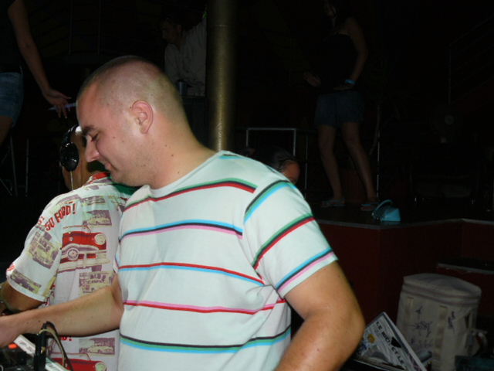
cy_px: 186
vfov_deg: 39.7
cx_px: 247
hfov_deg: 51.4
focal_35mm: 36
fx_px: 514
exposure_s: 1/30
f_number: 2.8
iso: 100
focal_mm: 6
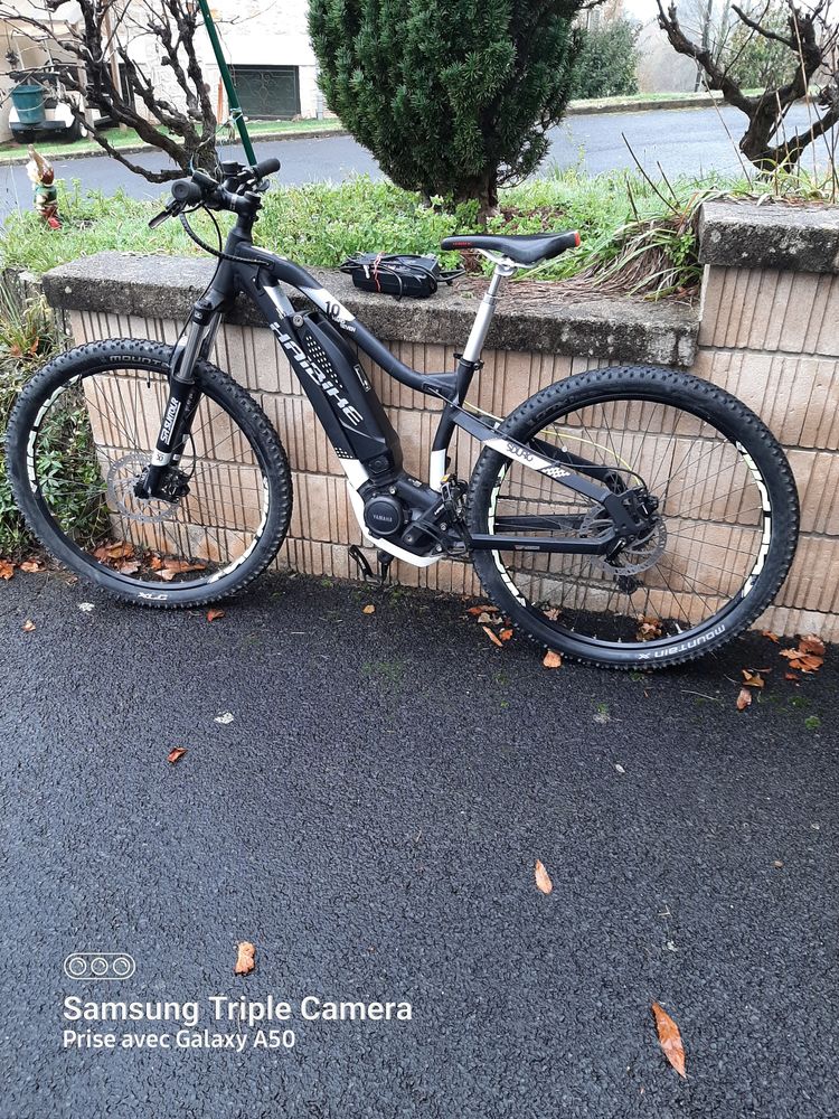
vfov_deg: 67.3
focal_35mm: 26
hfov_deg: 53.1
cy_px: 560
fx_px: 840
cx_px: 420
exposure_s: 1/100
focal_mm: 3.93
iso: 64
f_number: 1.7
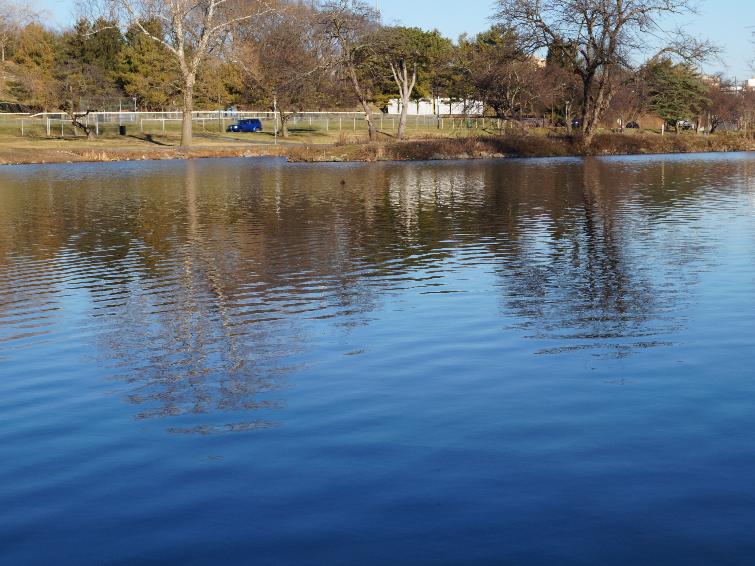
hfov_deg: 33.4
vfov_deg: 25.4
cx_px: 422
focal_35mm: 58
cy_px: 284
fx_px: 1255
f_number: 11
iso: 100
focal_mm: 35
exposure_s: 1/125
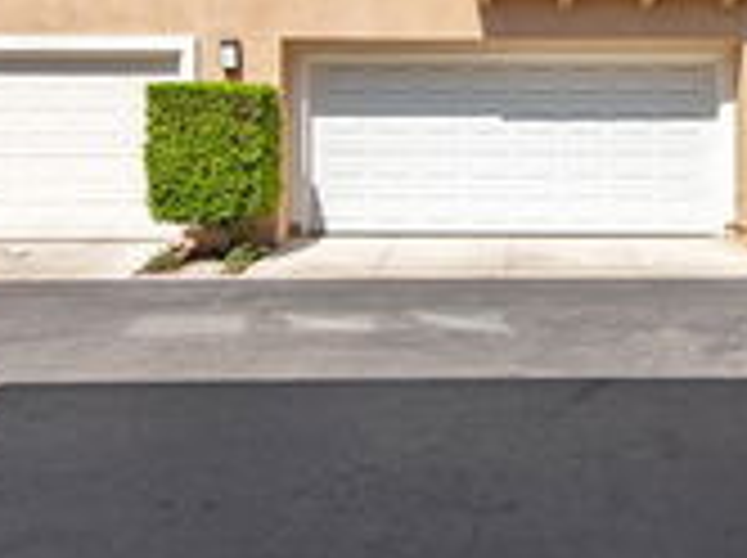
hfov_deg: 47.0
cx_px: 508
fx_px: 840
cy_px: -45
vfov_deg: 32.6
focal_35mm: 39
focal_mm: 14
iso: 200
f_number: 11
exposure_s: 1/500
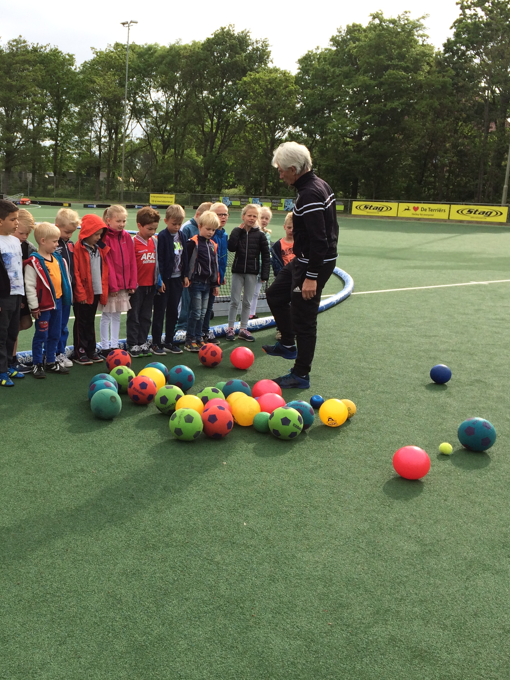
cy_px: 341
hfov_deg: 35.5
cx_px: 94
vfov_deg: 47.9
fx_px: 766
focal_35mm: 39
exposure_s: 1/651
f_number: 2.2
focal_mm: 4.15
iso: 32
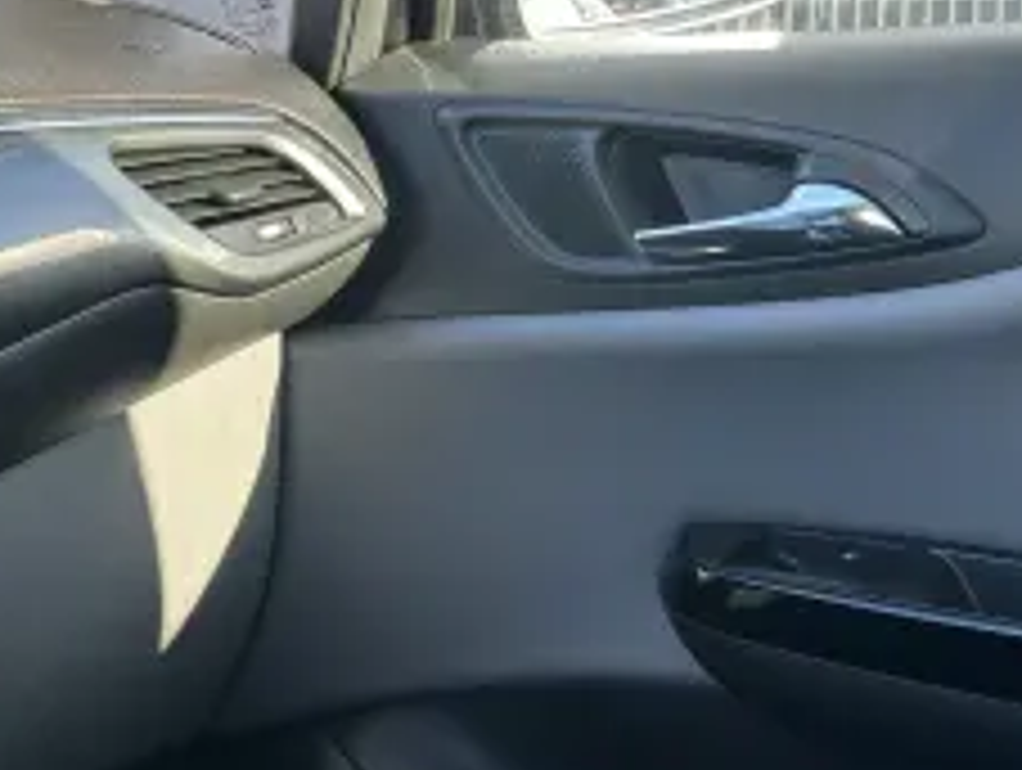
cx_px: 383
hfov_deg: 25.5
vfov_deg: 19.4
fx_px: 2247
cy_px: 338
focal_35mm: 76
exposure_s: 1/170
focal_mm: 6.86
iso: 50
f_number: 1.78
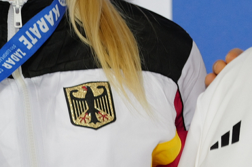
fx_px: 8937
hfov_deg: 1.6
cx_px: 149
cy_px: 98
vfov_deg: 1.1
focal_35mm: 1279
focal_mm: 190
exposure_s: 1/250
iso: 640
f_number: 2.8
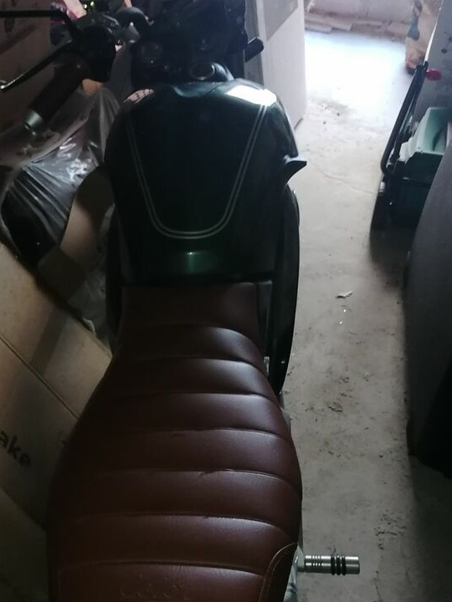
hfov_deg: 30.1
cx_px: 163
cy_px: 319
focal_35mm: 48
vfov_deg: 39.6
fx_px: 836
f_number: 1.8
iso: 640
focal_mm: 4.75
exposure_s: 1/25
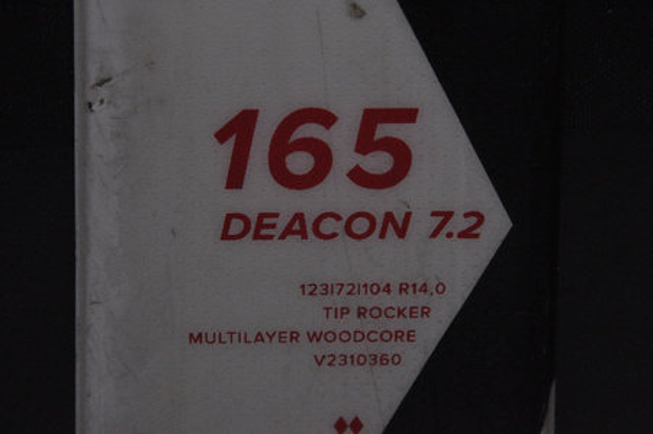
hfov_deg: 13.1
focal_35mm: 158
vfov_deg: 8.7
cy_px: 217
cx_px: 326
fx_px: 2854
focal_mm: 105
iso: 3200
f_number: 11
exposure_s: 1/125
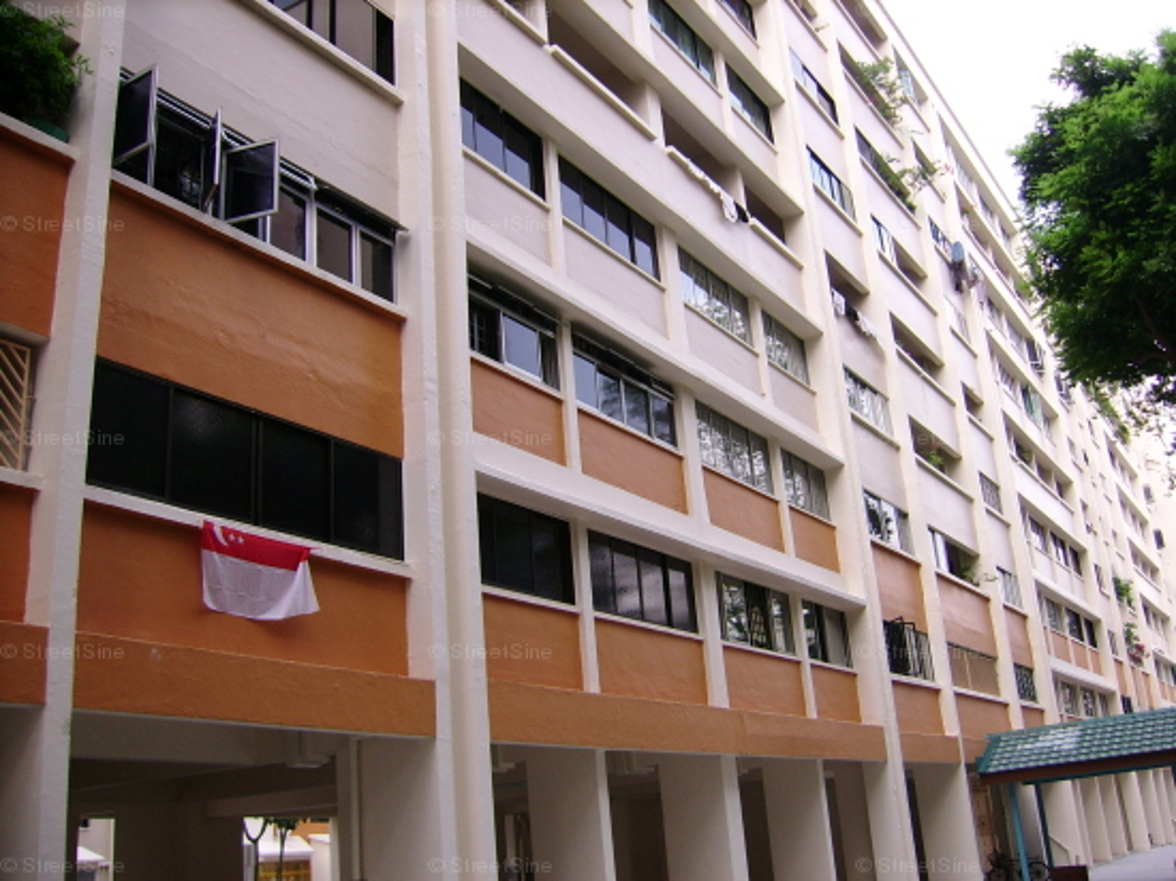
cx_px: 588
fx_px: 1189
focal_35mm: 35
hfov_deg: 52.6
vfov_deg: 40.7
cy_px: 440
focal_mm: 5.95
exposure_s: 1/272
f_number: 2.8
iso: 50
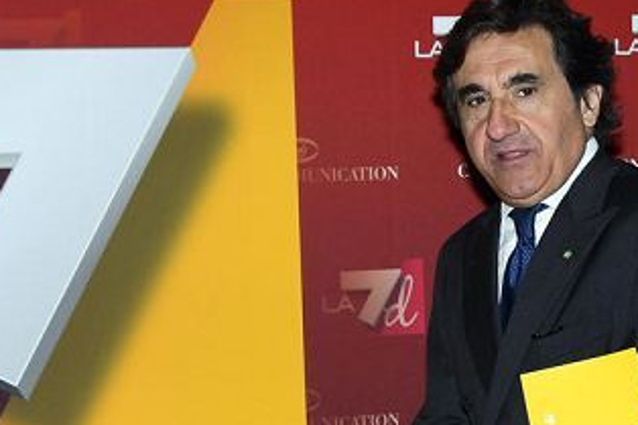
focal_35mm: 93
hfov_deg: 21.9
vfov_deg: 14.7
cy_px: 290
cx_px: 303
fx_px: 1647
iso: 500
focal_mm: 38
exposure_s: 1/125
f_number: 5.6
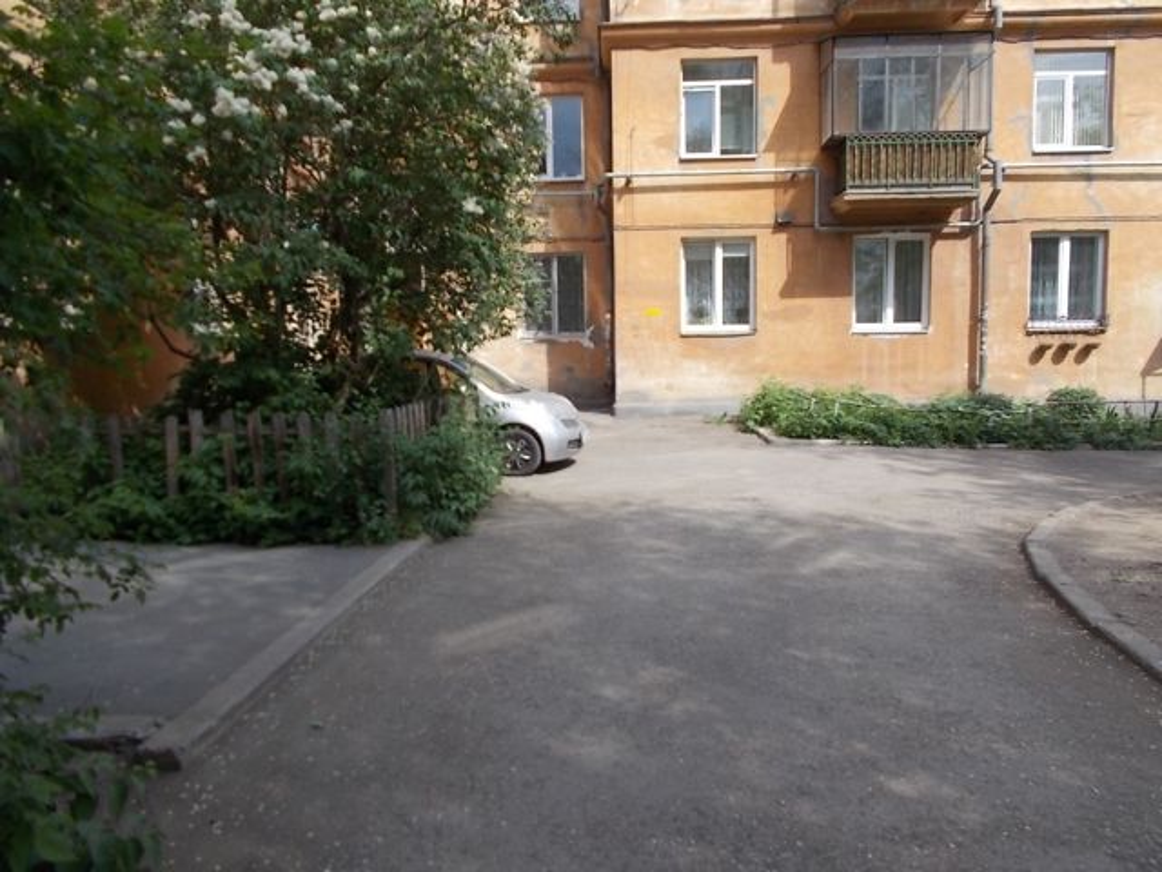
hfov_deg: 67.3
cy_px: 436
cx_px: 581
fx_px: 873
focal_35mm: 26
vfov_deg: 53.1
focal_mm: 4.6
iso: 80
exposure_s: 1/400
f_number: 3.2
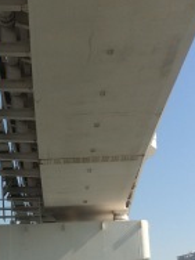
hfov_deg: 18.7
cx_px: 3
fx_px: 578
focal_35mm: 77
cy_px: 209
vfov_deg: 24.9
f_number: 2.2
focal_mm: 4.15
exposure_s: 1/2415
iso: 32
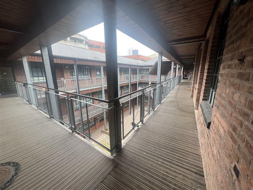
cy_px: 95
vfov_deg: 89.9
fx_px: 95
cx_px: 126
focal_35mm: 13
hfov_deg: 106.2
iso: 50
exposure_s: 1/99
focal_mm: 1.57
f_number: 1.8
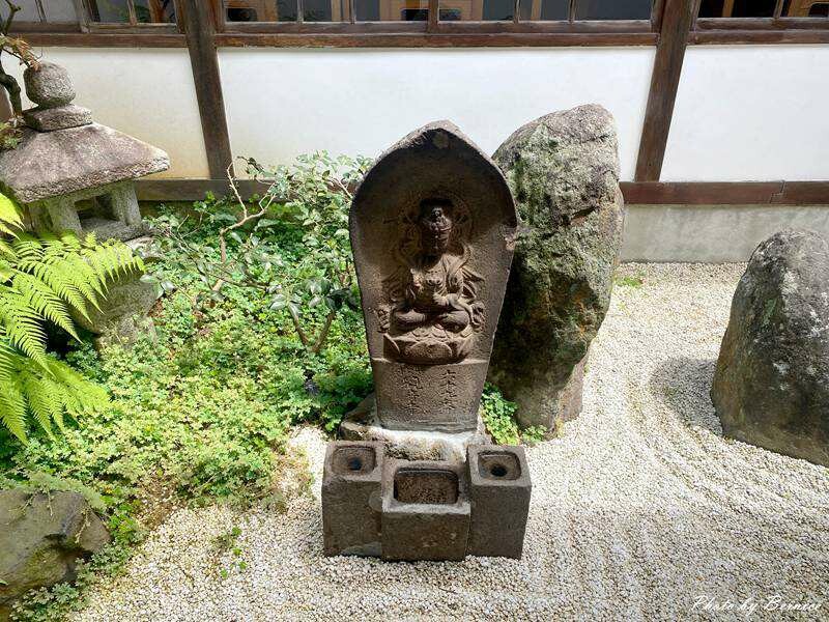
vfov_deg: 53.1
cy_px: 311
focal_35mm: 26
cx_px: 414
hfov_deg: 67.3
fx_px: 623
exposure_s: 1/816
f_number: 1.8
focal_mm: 4.25
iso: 32
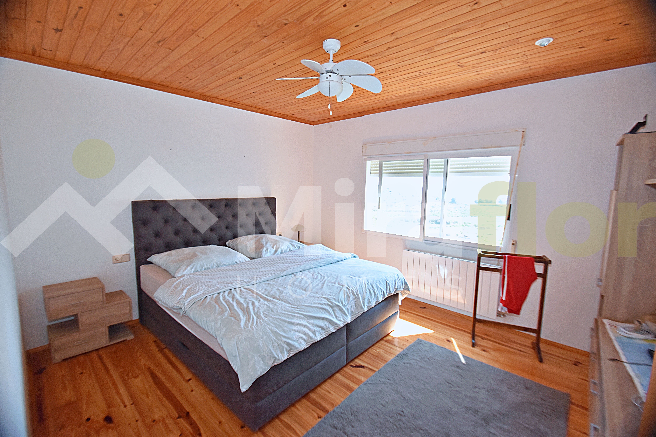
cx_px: 328
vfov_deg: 77.3
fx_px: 273
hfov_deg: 100.4
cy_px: 218
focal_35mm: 15
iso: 800
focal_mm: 10
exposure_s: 1/125
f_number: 4
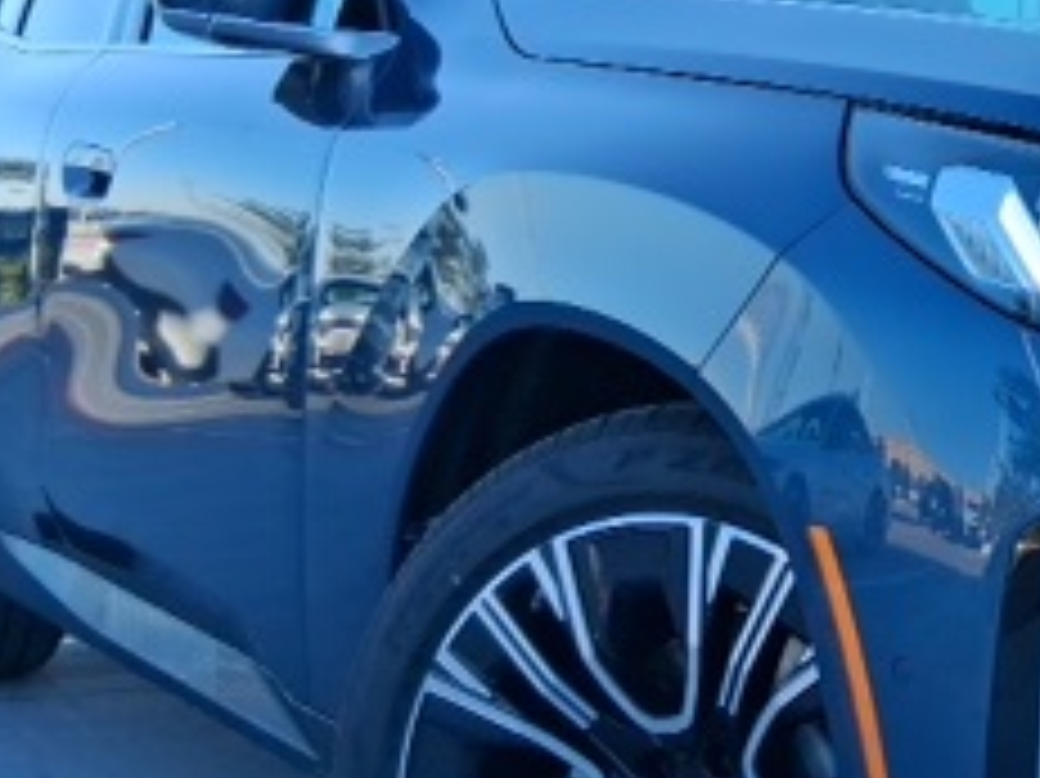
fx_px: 2162
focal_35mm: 72
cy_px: 270
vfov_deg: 20.4
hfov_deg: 24.8
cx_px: 1202
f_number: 1.8
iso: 25
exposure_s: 1/298
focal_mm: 3.98
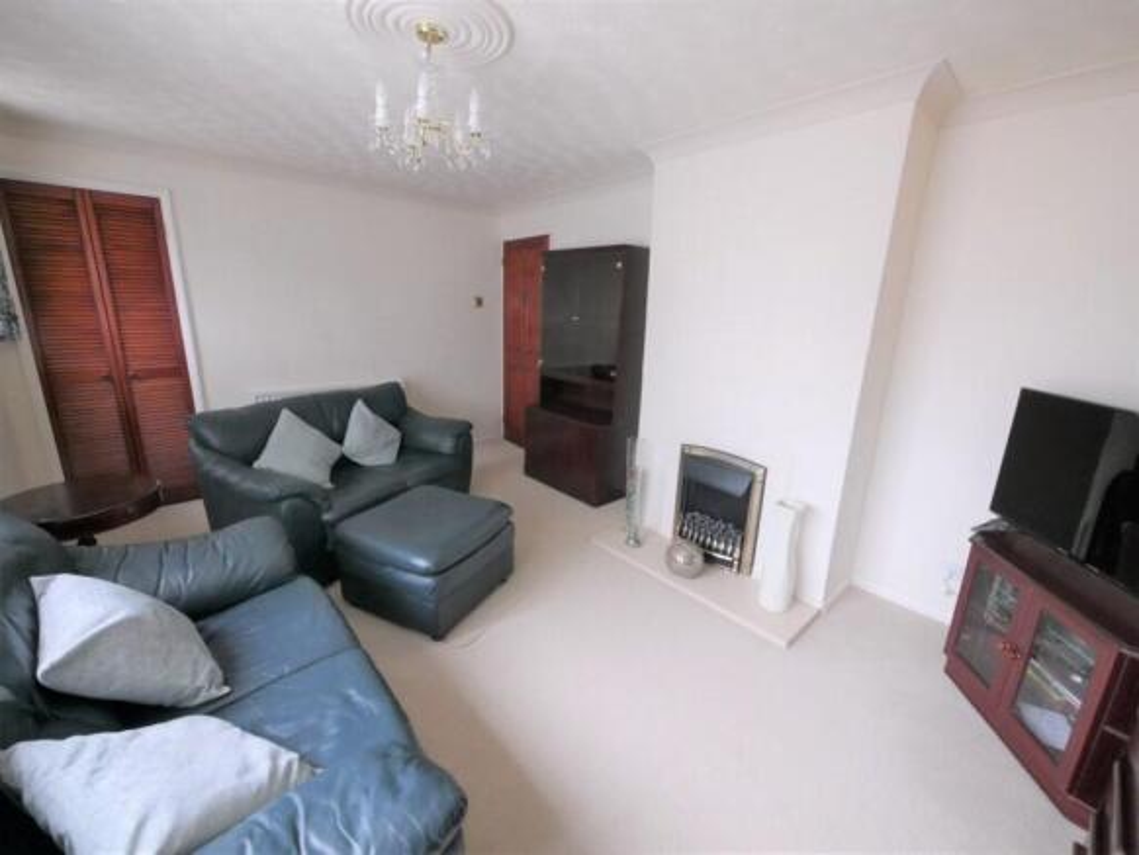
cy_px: 428
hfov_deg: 102.0
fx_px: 461
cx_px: 570
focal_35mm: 14
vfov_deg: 85.7
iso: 3200
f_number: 4
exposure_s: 1/25
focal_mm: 7
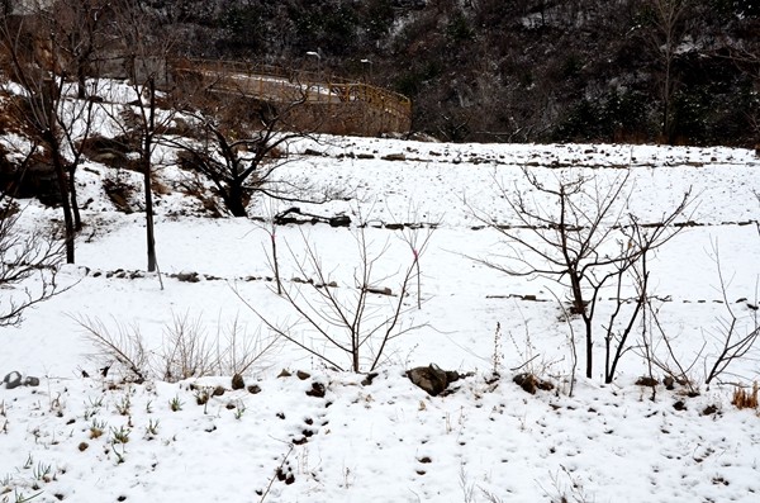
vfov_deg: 25.6
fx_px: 1106
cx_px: 380
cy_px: 252
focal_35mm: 52
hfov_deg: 37.9
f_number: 13
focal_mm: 35
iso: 400
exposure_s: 1/750
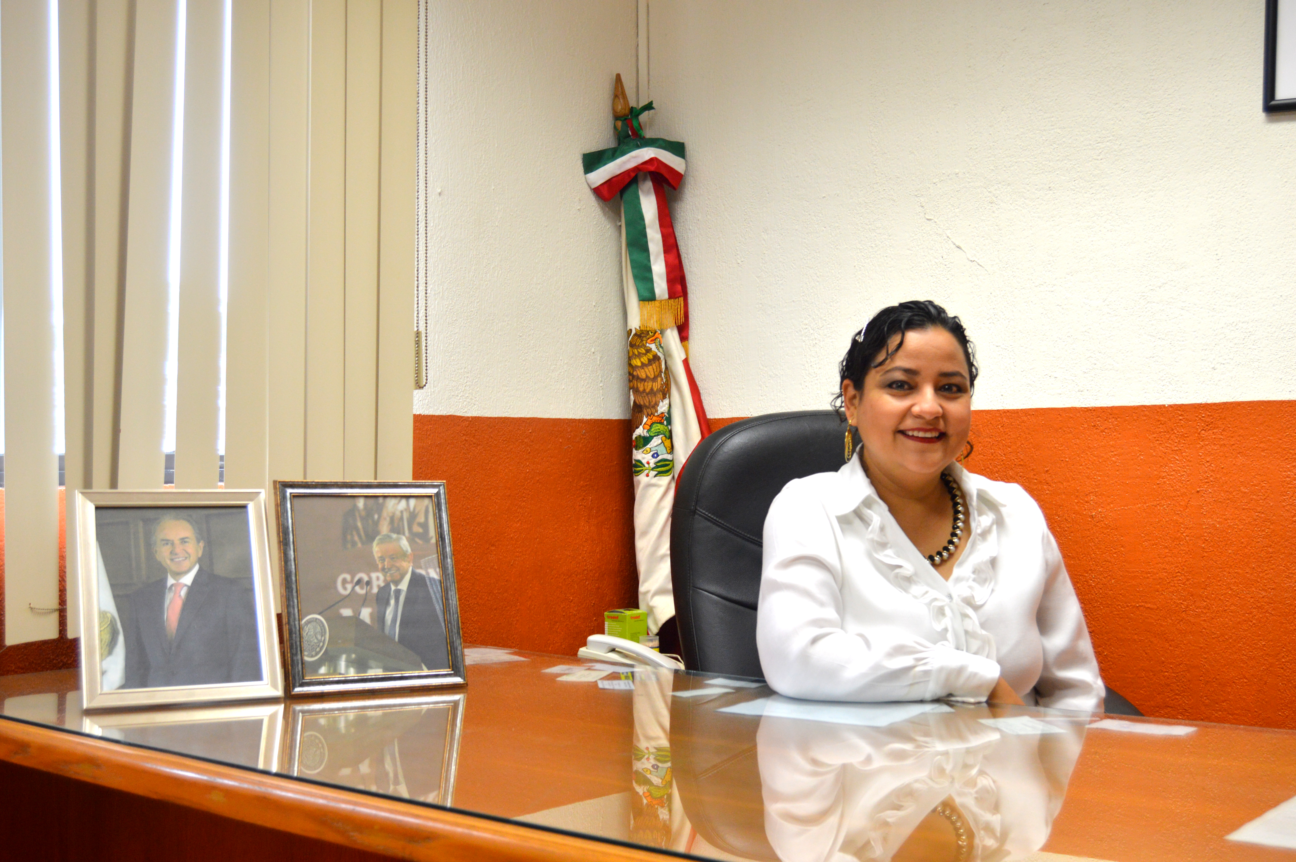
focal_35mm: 39
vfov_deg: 34.1
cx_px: 648
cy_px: 431
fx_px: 1403
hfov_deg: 49.6
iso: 500
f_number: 5
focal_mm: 26
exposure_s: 1/30
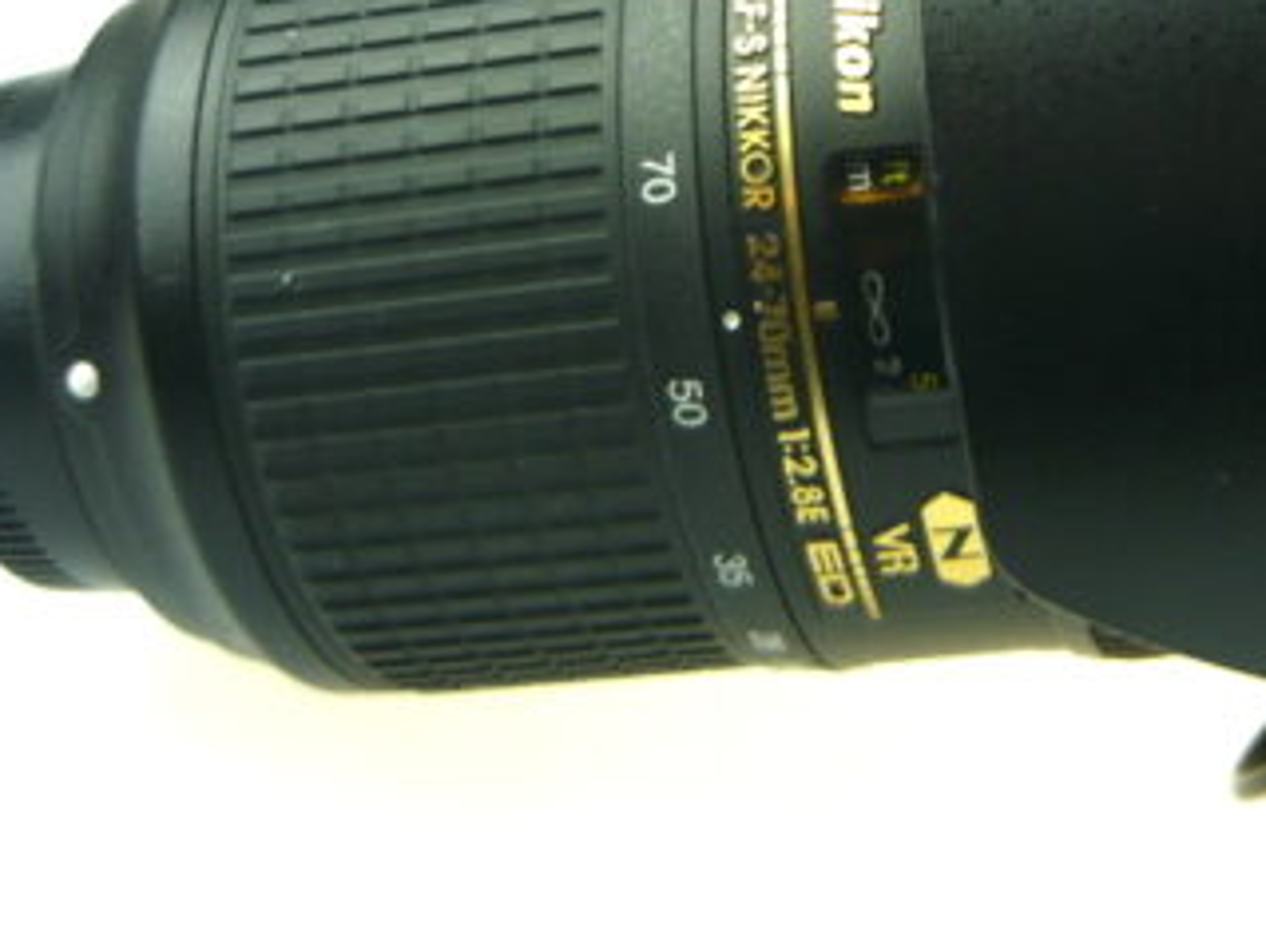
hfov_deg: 30.6
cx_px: 952
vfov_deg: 23.2
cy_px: 147
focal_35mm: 62
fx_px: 2270
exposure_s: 1/80
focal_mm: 5.5
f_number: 2.8
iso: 100
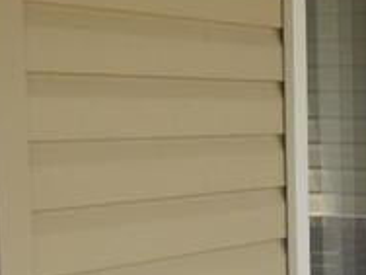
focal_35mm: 103
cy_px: 226
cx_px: 547
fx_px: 1089
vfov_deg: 14.3
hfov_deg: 17.2
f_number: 3.4
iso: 125
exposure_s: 1/640
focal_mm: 4.5
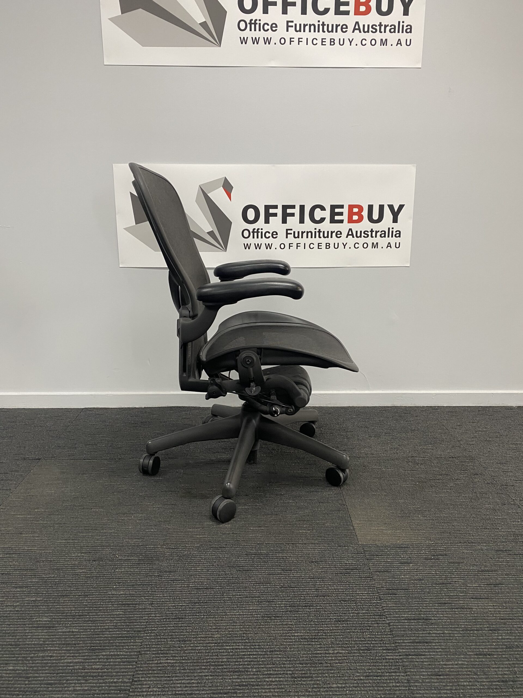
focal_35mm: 26
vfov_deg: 67.3
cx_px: 262
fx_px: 524
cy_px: 349
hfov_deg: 53.1
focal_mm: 4.25
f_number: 1.8
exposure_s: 1/50
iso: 125
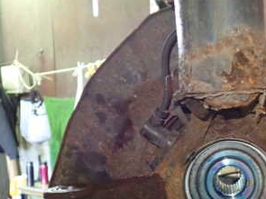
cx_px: 232
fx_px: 469
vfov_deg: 23.5
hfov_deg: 30.5
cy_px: 170
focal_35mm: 61
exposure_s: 1/25
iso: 800
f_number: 2.3
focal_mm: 5.4
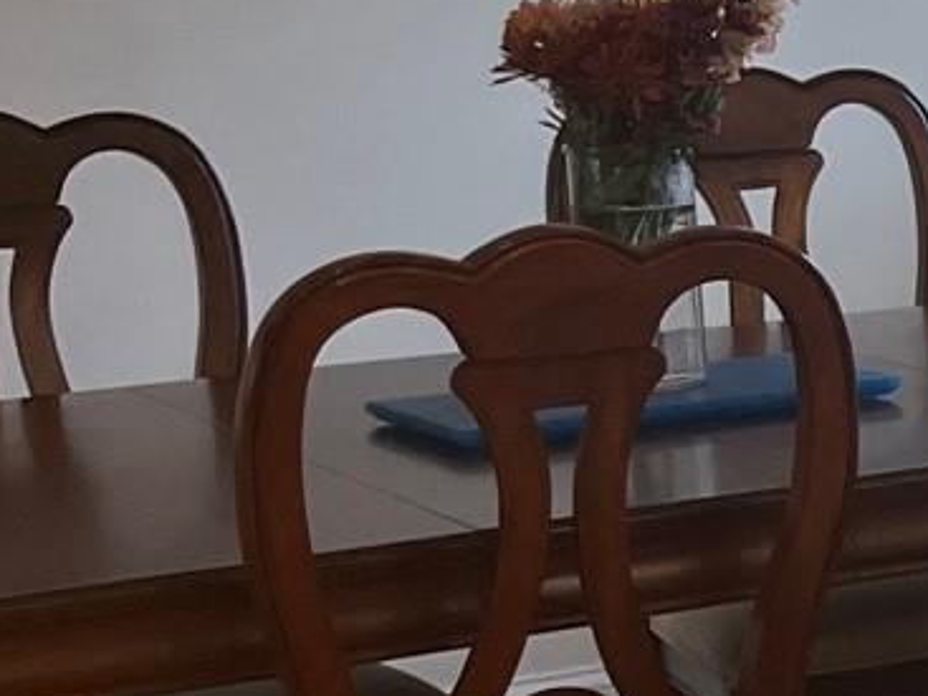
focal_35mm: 143
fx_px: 3832
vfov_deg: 10.4
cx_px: 2460
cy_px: 357
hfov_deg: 10.9
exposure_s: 1/120
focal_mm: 5.1
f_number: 1.6
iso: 80
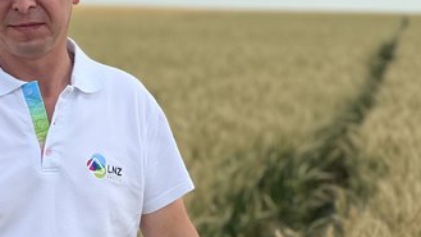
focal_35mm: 153
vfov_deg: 7.9
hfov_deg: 14.0
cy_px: 168
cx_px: 101
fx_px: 1708
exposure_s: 1/1357
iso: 32
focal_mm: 9
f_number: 2.8
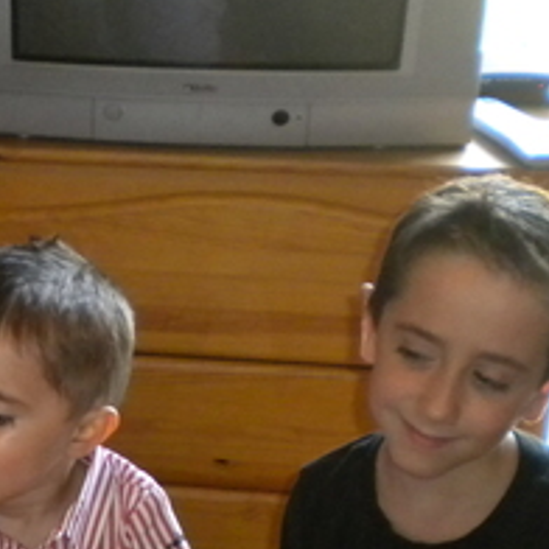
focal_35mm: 101
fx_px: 1812
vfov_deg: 17.0
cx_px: -56
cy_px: 499
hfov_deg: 16.7
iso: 400
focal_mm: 6.3
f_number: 3.1
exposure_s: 1/30
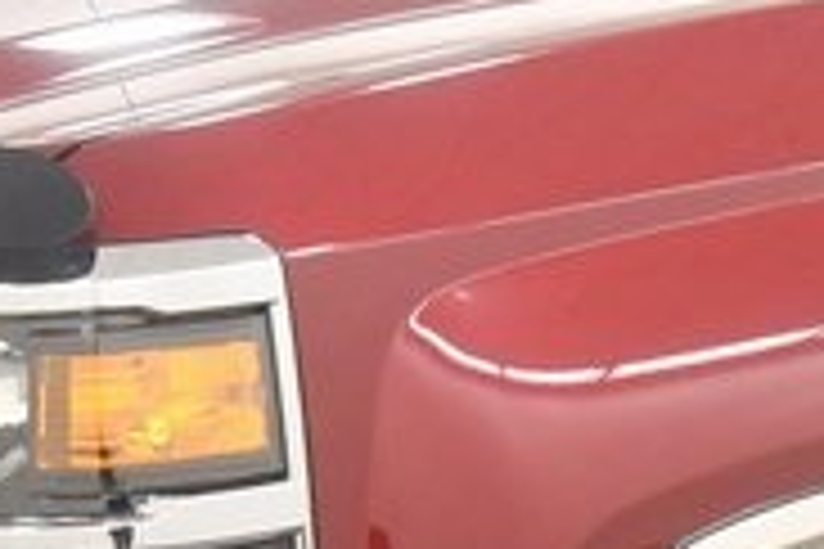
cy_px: 488
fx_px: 3456
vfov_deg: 9.1
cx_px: 910
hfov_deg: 13.3
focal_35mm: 151
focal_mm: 18
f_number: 5.6
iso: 1250
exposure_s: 1/125
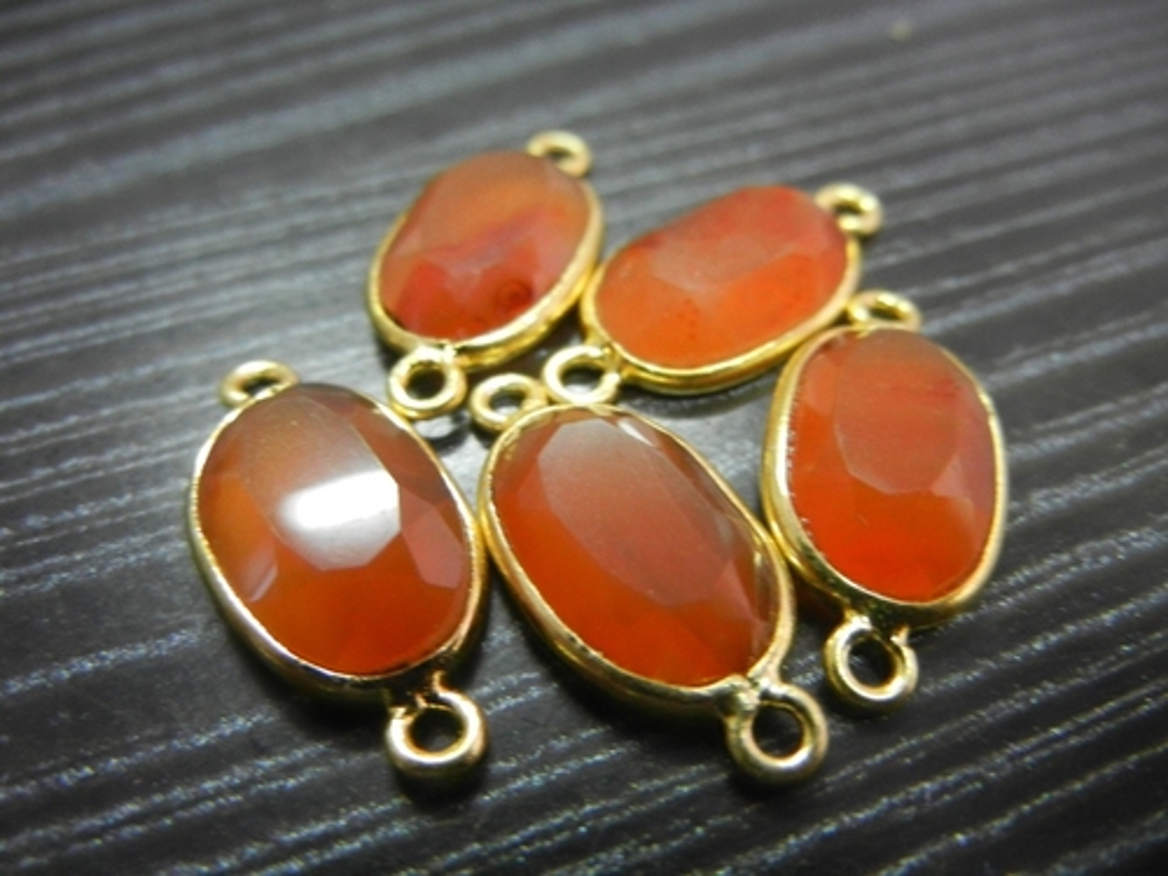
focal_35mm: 30
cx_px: 584
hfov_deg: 60.0
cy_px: 438
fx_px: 1012
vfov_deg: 46.8
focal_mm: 5.4
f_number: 3.5
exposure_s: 1/5.6
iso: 200
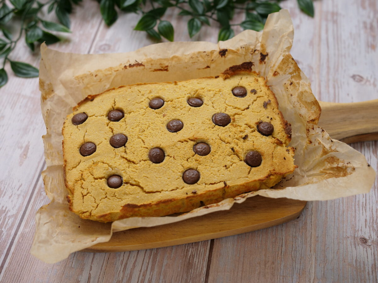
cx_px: 189
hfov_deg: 38.2
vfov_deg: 29.1
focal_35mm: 50
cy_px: 142
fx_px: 546
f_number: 3.2
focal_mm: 25
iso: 200
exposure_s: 1/80
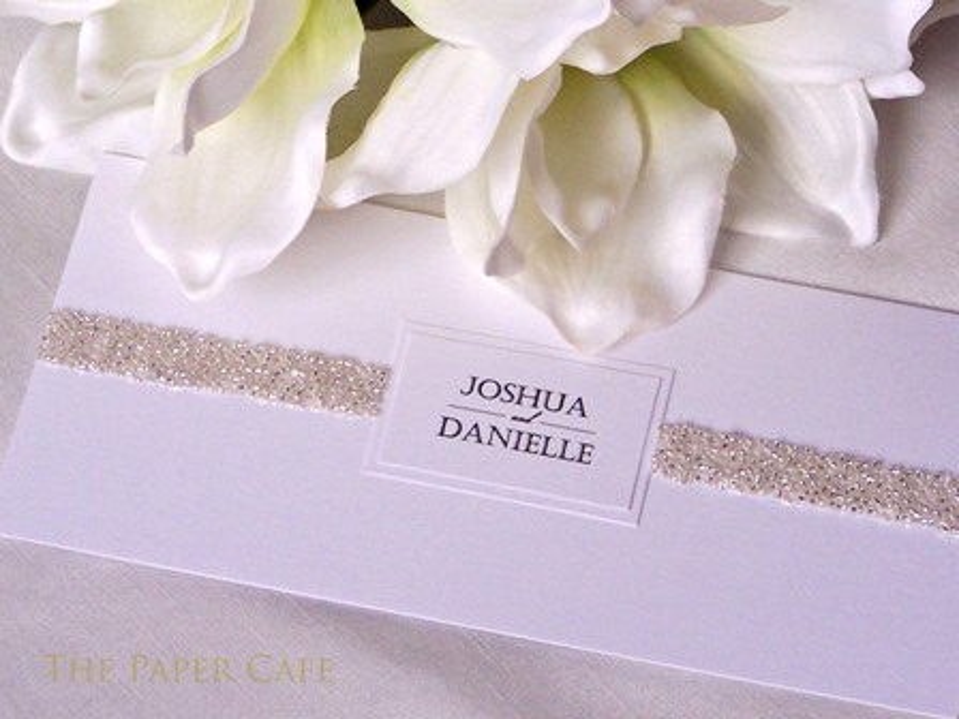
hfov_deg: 15.4
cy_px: 360
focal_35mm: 128
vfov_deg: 11.6
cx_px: 480
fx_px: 3546
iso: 140
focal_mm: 21.2
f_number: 3.2
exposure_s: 1/60
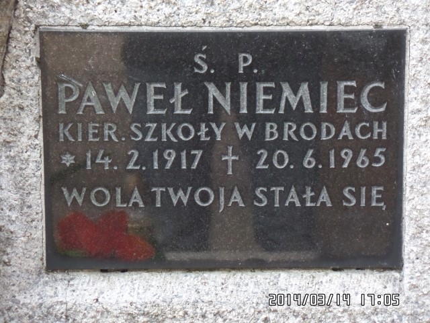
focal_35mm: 141
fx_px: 1752
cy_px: 162
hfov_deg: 14.0
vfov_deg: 10.5
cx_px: 215
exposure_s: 1/30
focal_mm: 25.2
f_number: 4.2
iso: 800
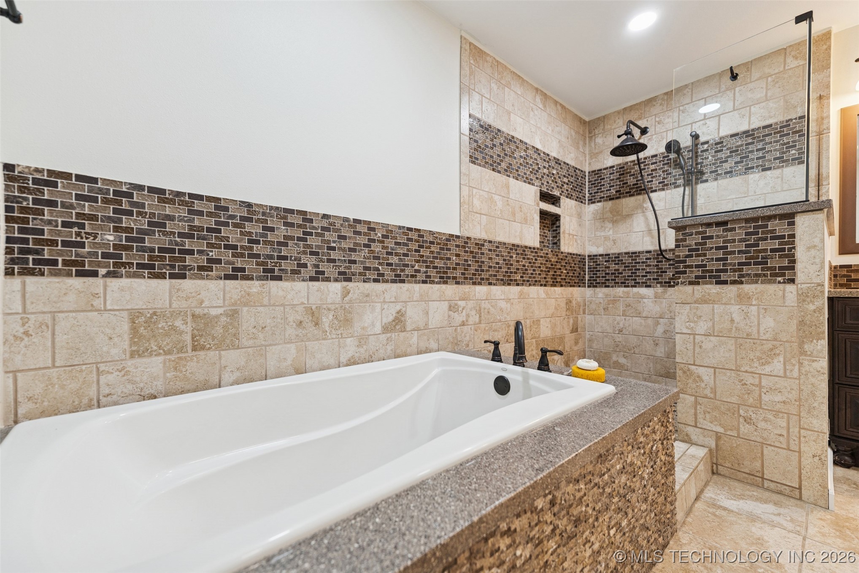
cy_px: 286
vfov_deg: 81.2
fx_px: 334
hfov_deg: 104.3
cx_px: 430
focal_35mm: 14
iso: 400
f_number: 2.8
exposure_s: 1/200
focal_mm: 14
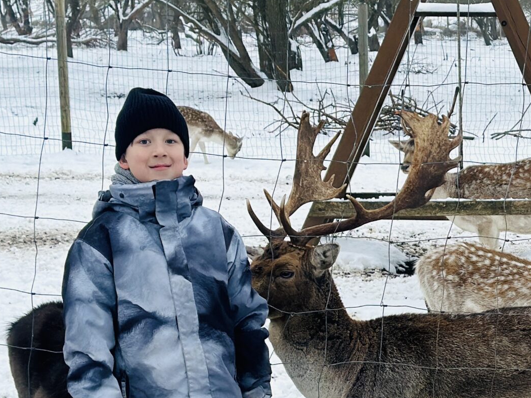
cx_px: 519
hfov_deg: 16.5
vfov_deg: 12.6
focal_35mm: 117
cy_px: 308
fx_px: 1795
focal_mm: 6.86
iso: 80
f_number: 1.78
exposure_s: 1/773
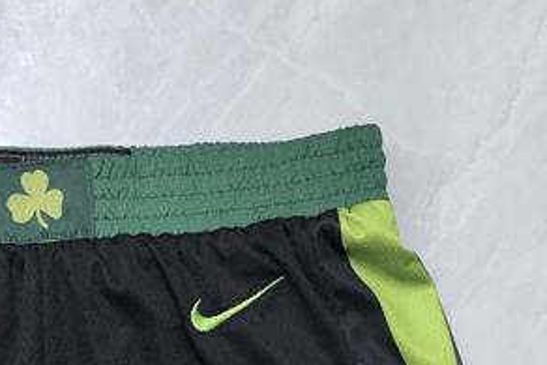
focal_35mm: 77
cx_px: 30
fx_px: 1170
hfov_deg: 25.3
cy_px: 489
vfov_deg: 16.6
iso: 400
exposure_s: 1/40
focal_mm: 5.75
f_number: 2
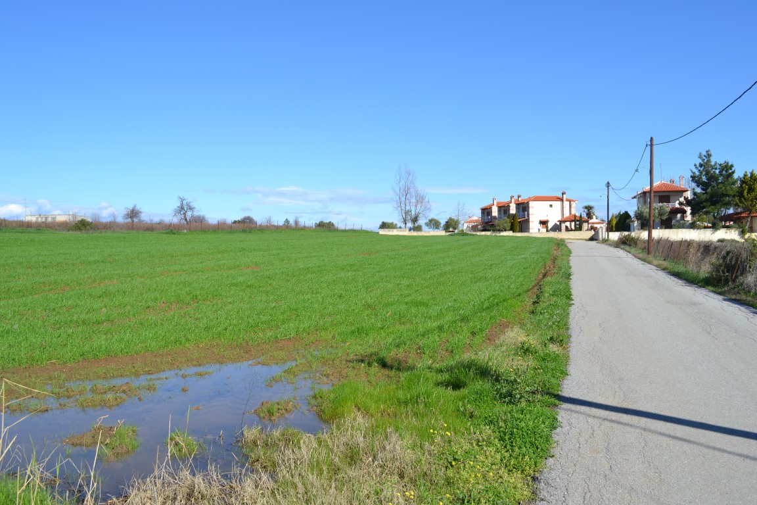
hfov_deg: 61.9
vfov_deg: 43.6
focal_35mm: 30
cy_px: 252
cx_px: 378
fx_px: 631
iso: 100
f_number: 8
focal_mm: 20
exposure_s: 1/250
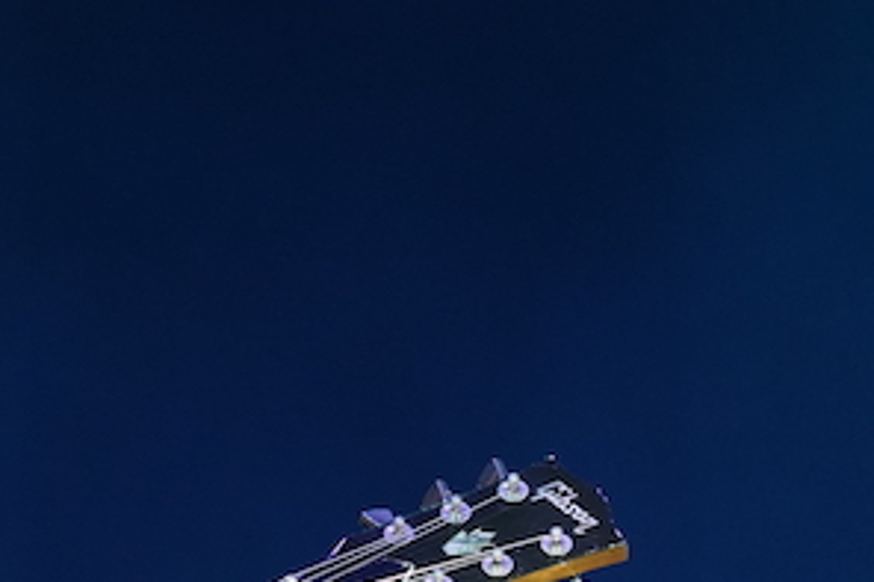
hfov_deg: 9.5
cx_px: -348
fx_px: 5168
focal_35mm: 213
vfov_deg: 6.4
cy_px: 674
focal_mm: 70
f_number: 4
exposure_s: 1/500
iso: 2500
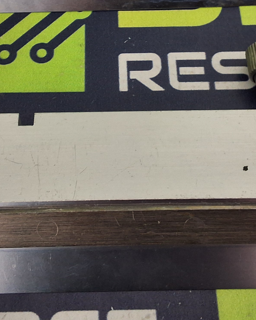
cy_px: 71
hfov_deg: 25.4
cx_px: 107
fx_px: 568
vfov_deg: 30.8
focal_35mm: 60
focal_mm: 2.91
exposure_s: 1/30
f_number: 1.9
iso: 250
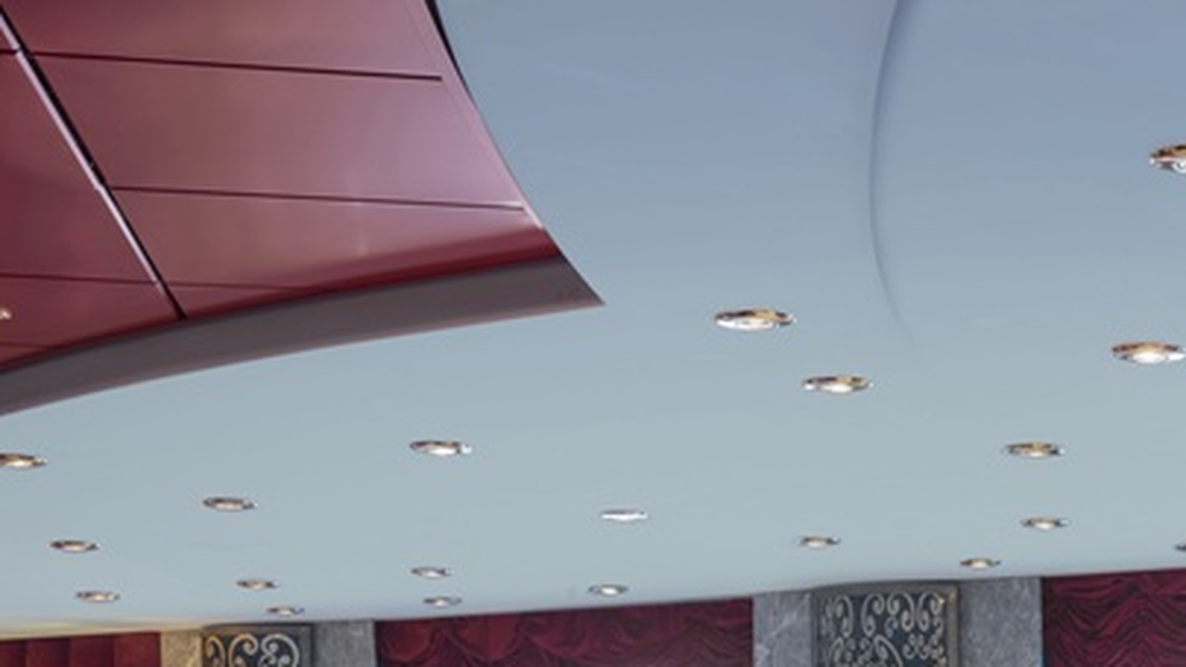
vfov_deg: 13.1
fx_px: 2768
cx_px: 1253
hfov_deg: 23.0
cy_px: 948
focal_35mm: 88
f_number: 11
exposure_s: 1.3
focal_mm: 34
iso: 200
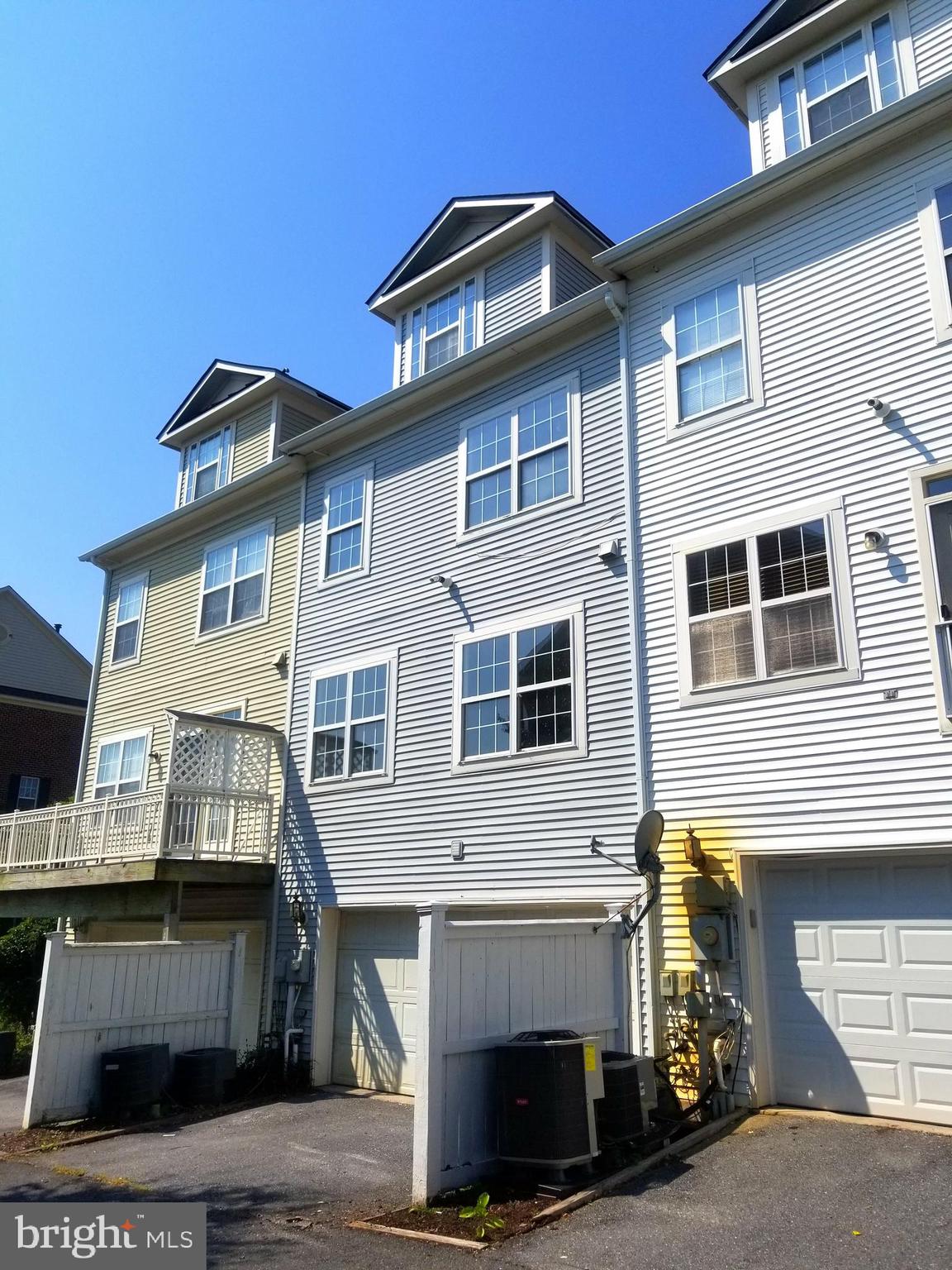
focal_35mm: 26
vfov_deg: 67.3
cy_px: 635
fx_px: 953
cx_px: 476
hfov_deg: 53.1
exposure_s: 1/5232
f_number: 1.7
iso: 50
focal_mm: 4.25
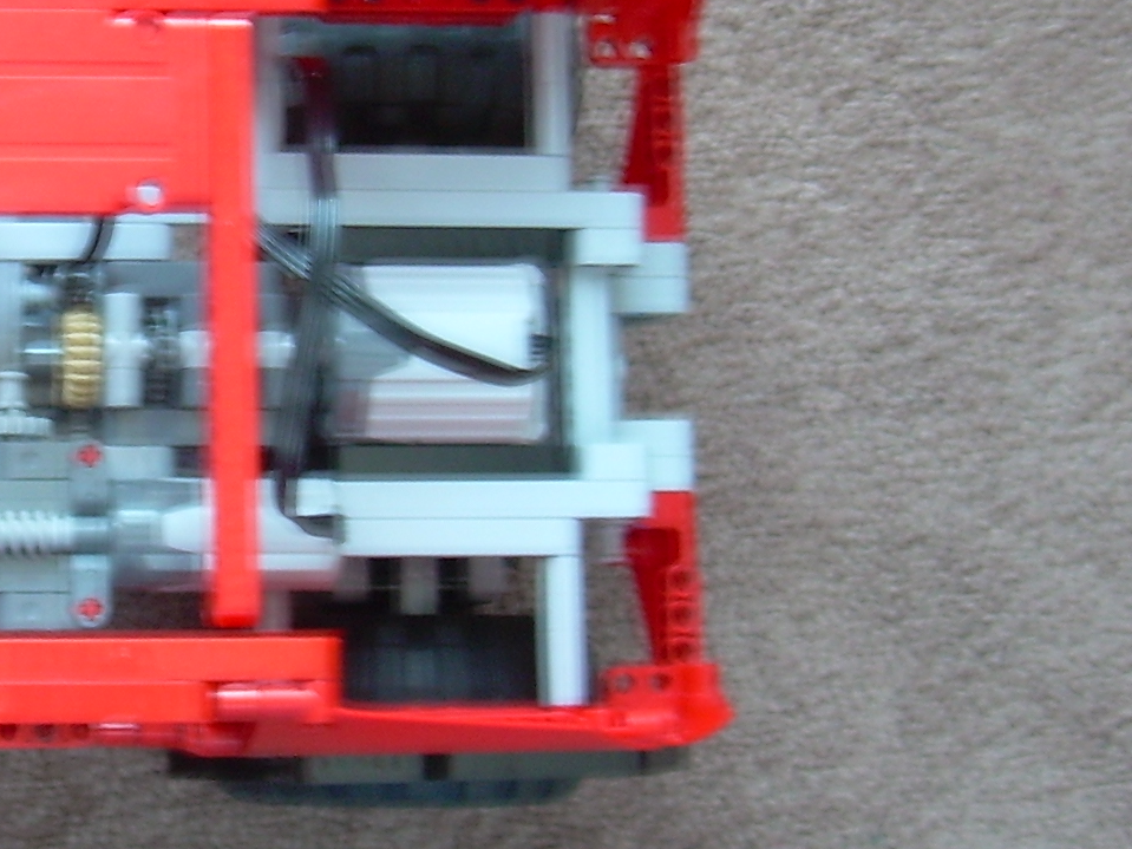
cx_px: -53
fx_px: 2943
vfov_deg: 16.4
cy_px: 242
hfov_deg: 20.9
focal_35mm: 90
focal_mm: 6.3
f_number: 2.8
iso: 55
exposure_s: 1/2.8
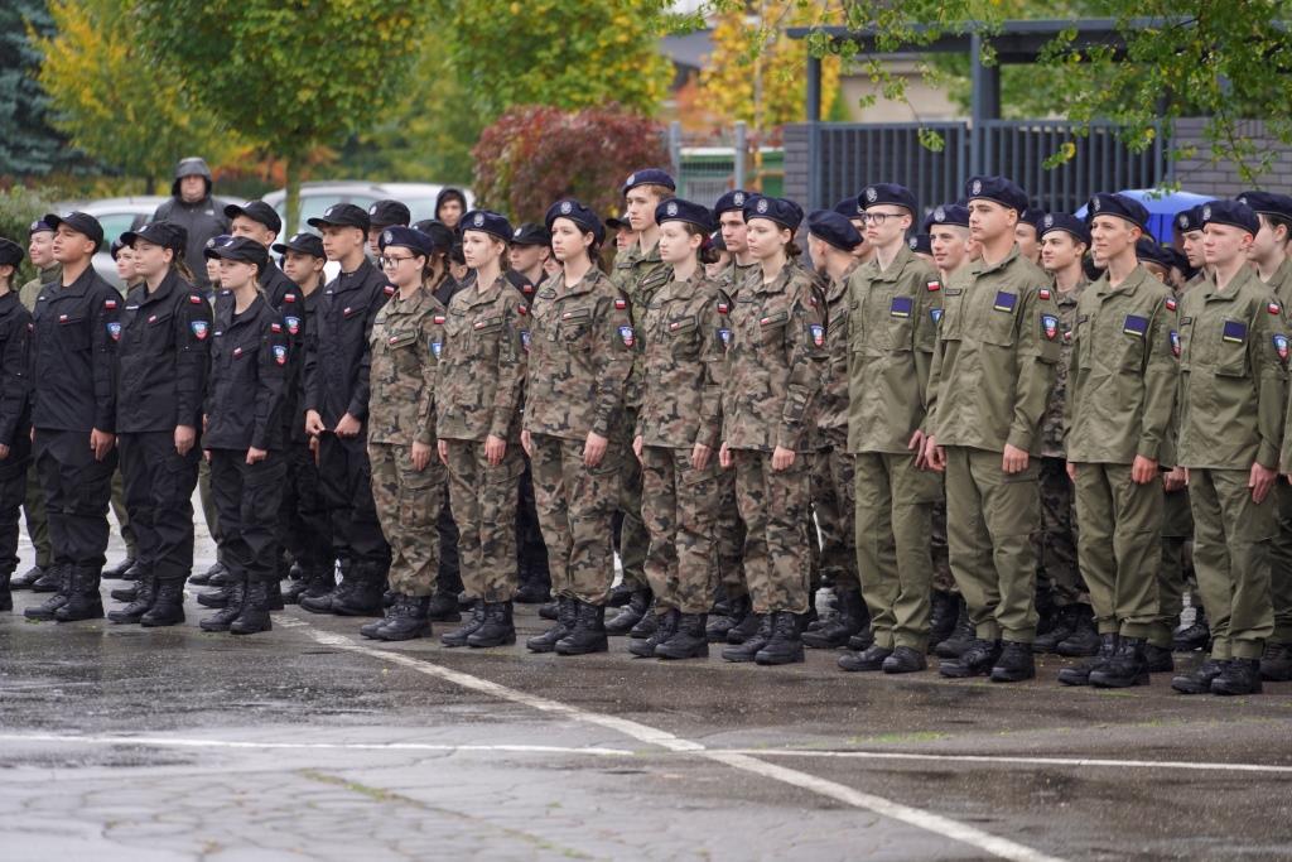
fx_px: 7178
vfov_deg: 6.9
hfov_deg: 10.3
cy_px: 431
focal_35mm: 200
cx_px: 646
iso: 320
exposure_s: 1/160
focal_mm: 200
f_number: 4
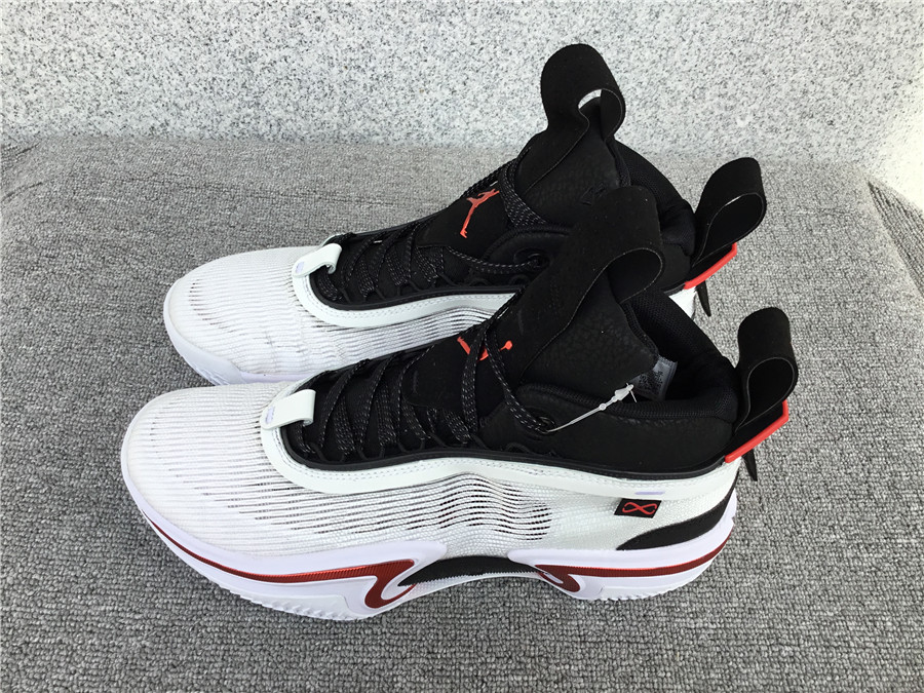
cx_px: 462
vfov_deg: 45.4
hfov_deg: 58.4
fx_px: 827
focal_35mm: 31
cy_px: 346
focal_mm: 3.3
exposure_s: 1/558
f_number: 2.4
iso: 25
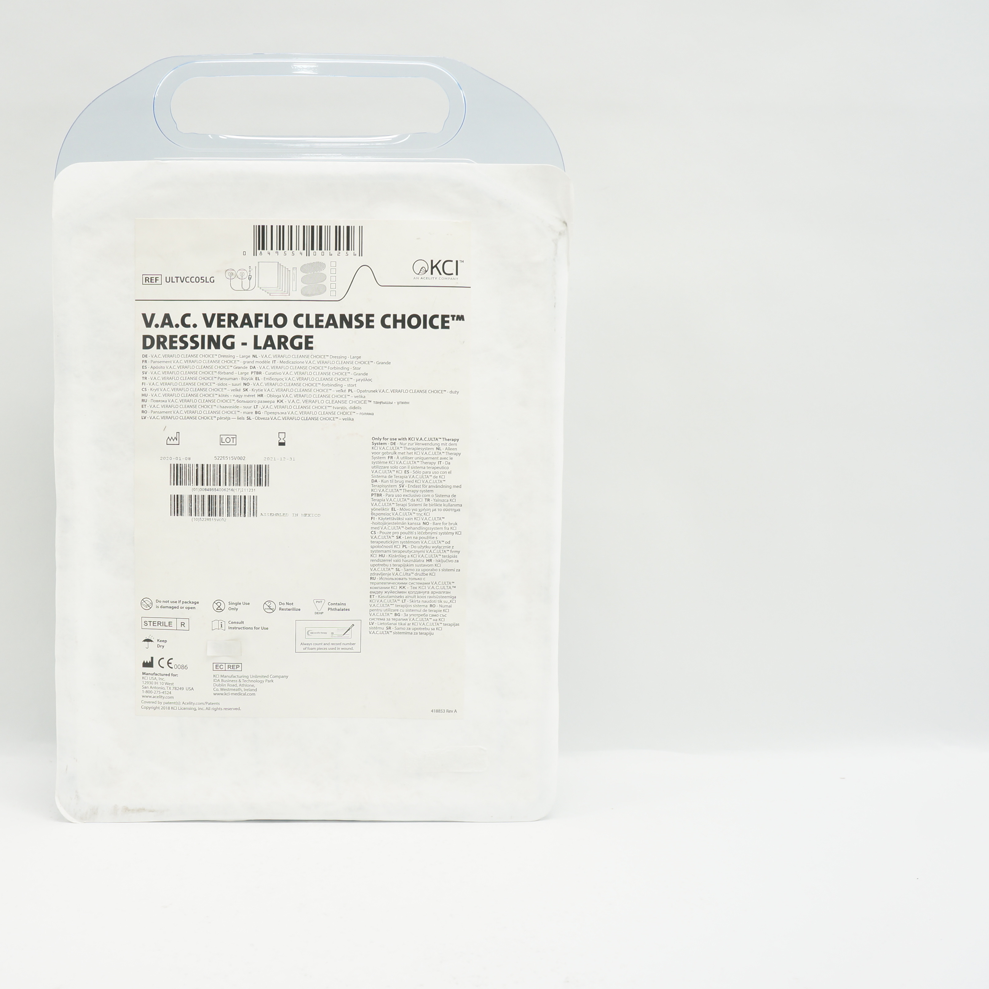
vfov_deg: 47.2
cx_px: 310
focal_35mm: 35
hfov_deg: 46.3
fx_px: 1131
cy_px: 496
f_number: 6.3
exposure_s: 1/25
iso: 200
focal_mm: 18
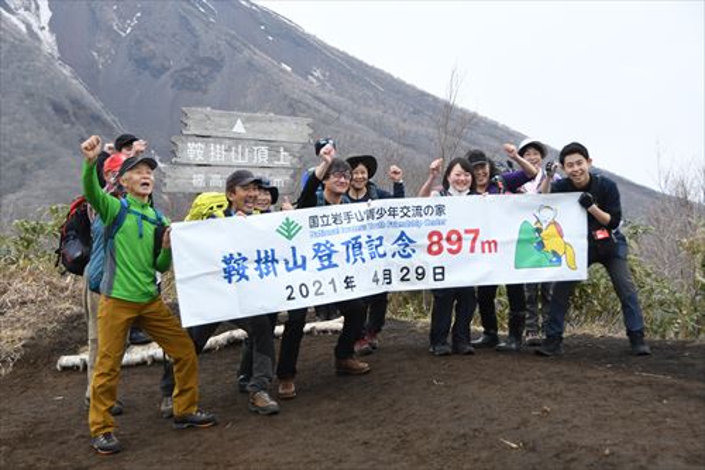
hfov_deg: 35.1
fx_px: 1116
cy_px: 235
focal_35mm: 57
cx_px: 352
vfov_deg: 23.8
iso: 100
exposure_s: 1/250
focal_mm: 38
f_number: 4.5
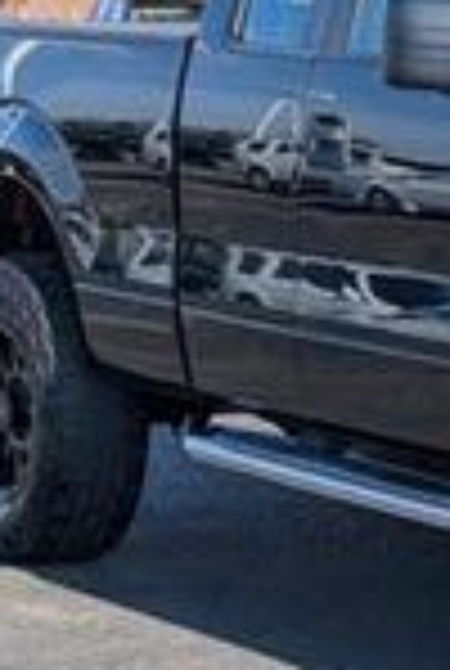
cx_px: 801
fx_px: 3210
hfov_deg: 7.8
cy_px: 256
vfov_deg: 11.9
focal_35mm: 172
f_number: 1.68
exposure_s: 1/1429
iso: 21
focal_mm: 6.9
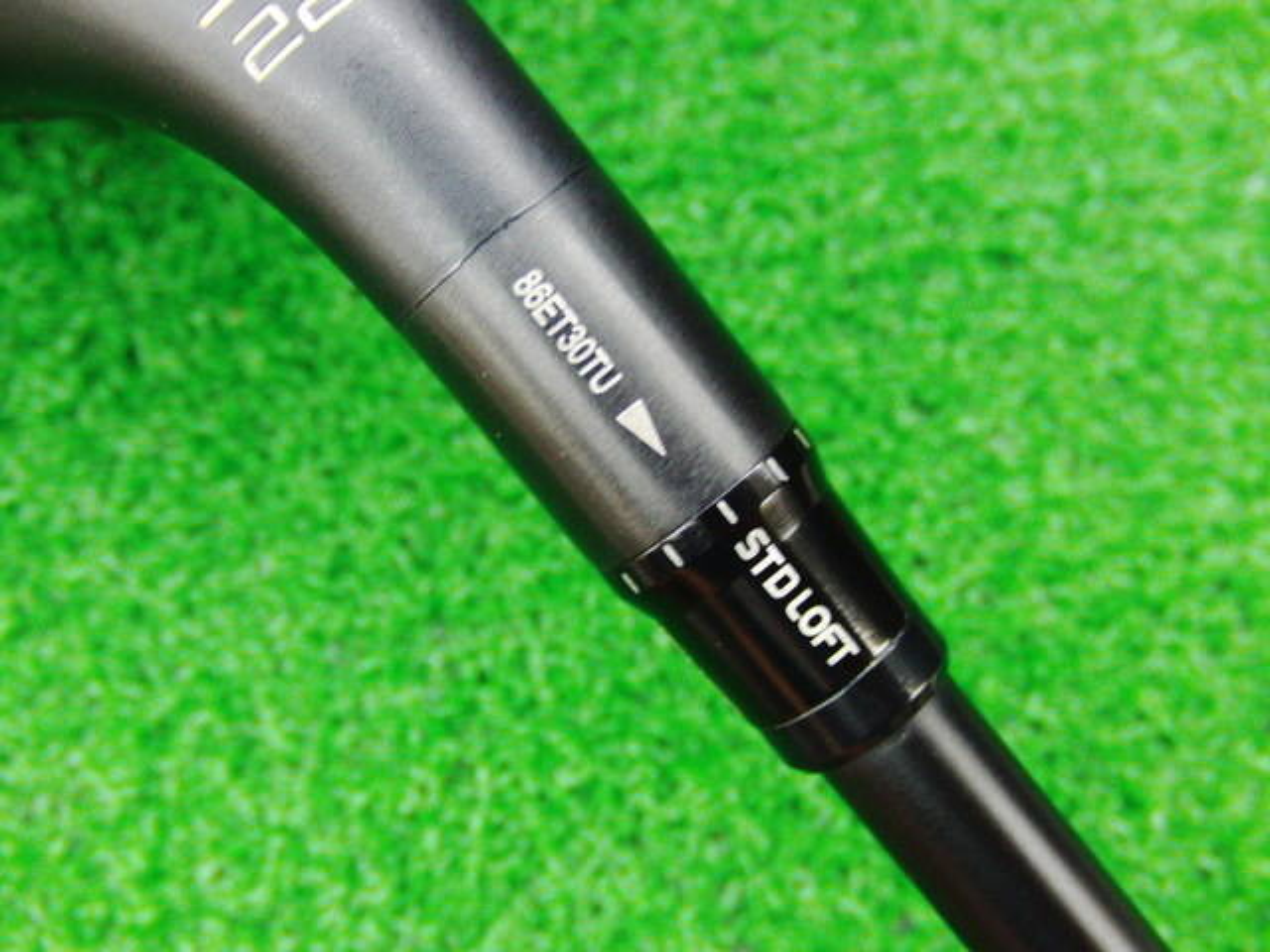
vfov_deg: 38.7
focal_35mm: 37
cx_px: 635
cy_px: 476
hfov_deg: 50.1
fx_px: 1357
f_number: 3.6
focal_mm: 6.42
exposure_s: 1/13
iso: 400
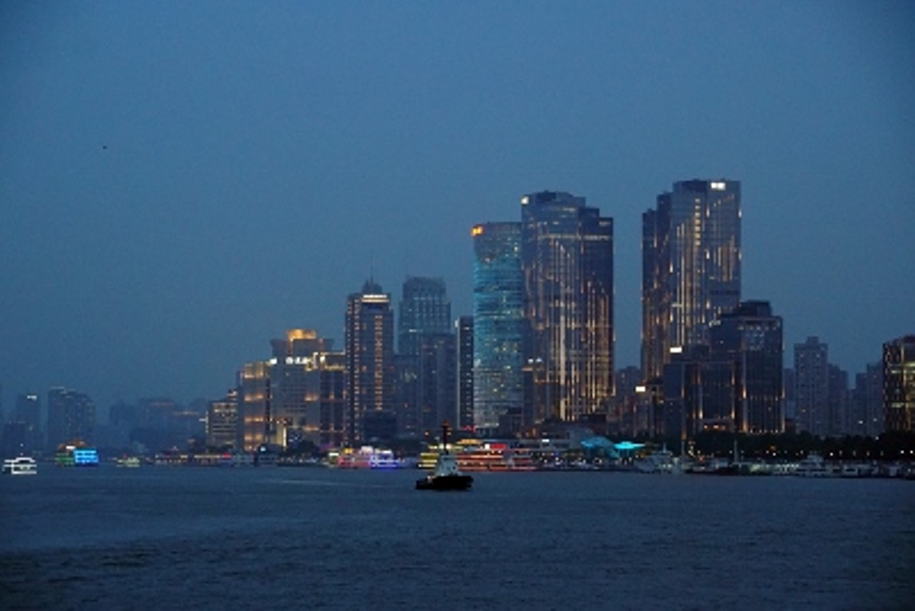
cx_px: 458
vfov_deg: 15.2
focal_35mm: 90
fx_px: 2288
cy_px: 306
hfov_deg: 22.6
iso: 2500
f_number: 5.6
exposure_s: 1/100
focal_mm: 60
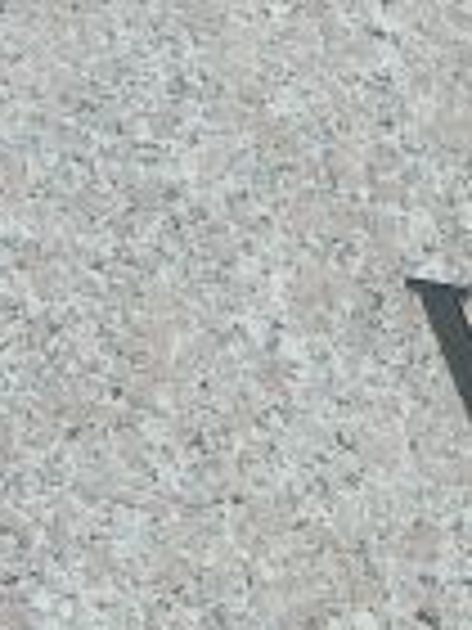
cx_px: 764
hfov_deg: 7.7
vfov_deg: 10.2
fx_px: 3418
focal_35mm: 188
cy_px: 900
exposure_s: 1/400
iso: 80
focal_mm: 6.1
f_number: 5
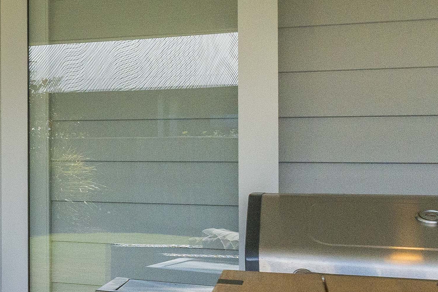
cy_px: 163
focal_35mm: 82
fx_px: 1000
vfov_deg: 16.6
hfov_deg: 14.4
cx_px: -648
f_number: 8
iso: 640
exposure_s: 1/2000
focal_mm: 15.4
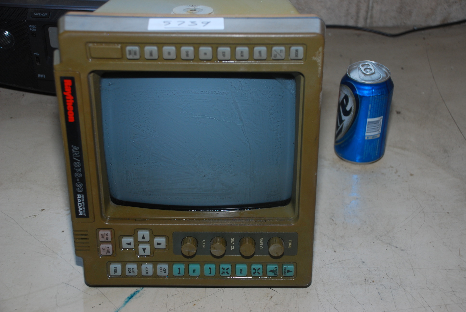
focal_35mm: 57
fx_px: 739
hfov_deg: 35.0
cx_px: 233
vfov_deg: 23.8
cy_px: 156
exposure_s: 1/60
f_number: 5
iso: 200
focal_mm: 38
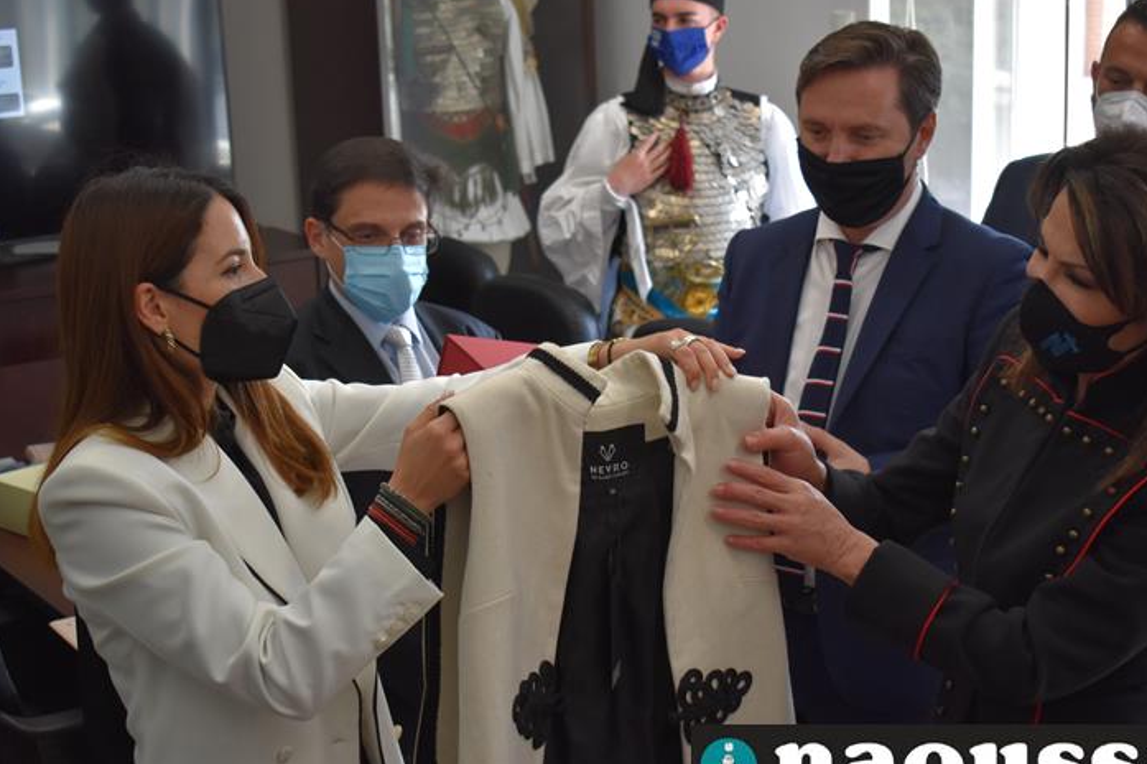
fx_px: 1974
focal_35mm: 62
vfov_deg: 21.9
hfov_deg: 32.4
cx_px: 601
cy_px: 421
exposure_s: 1/200
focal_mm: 36
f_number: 4.8
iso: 800
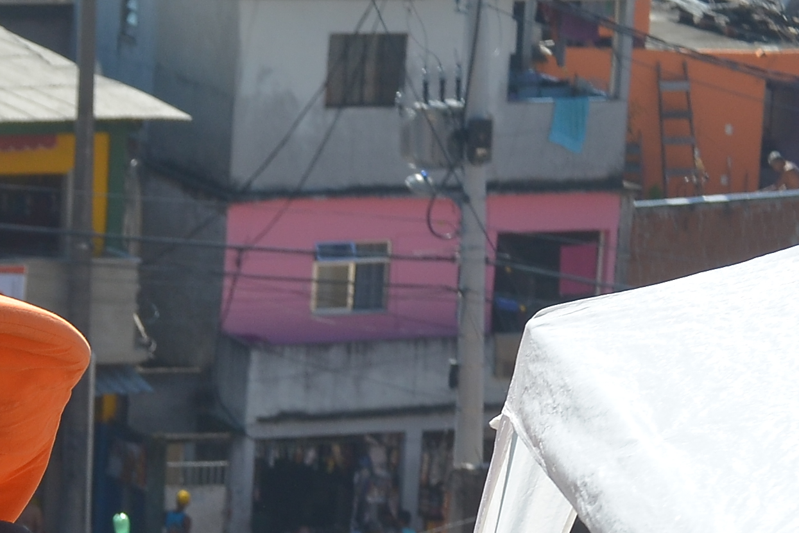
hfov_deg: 6.2
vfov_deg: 4.2
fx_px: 7234
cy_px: 802
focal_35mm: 326
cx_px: -731
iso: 200
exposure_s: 1/640
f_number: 6.3
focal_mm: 55
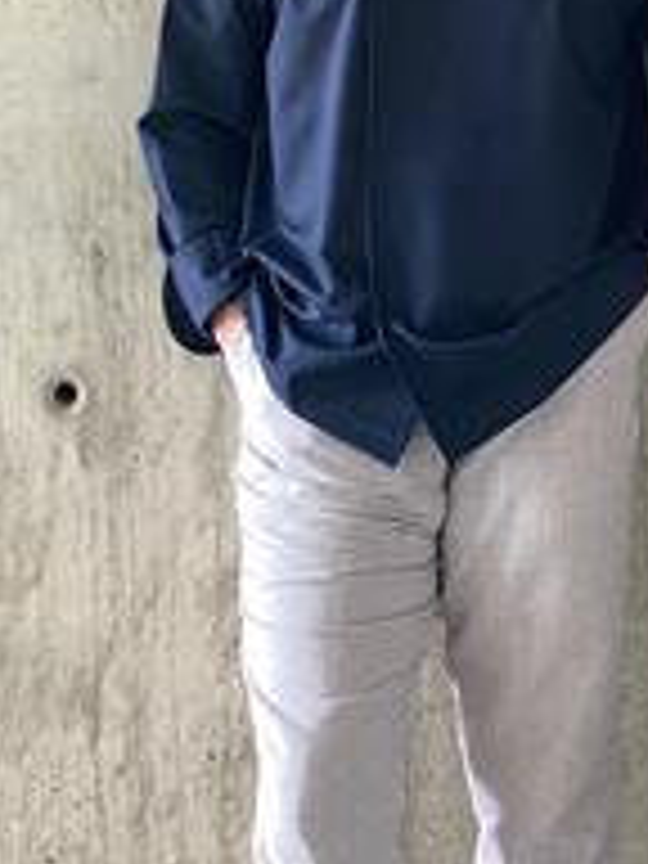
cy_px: -38
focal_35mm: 112
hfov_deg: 13.2
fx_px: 2795
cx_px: 405
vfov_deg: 17.1
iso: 160
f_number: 2
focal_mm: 6
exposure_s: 1/87
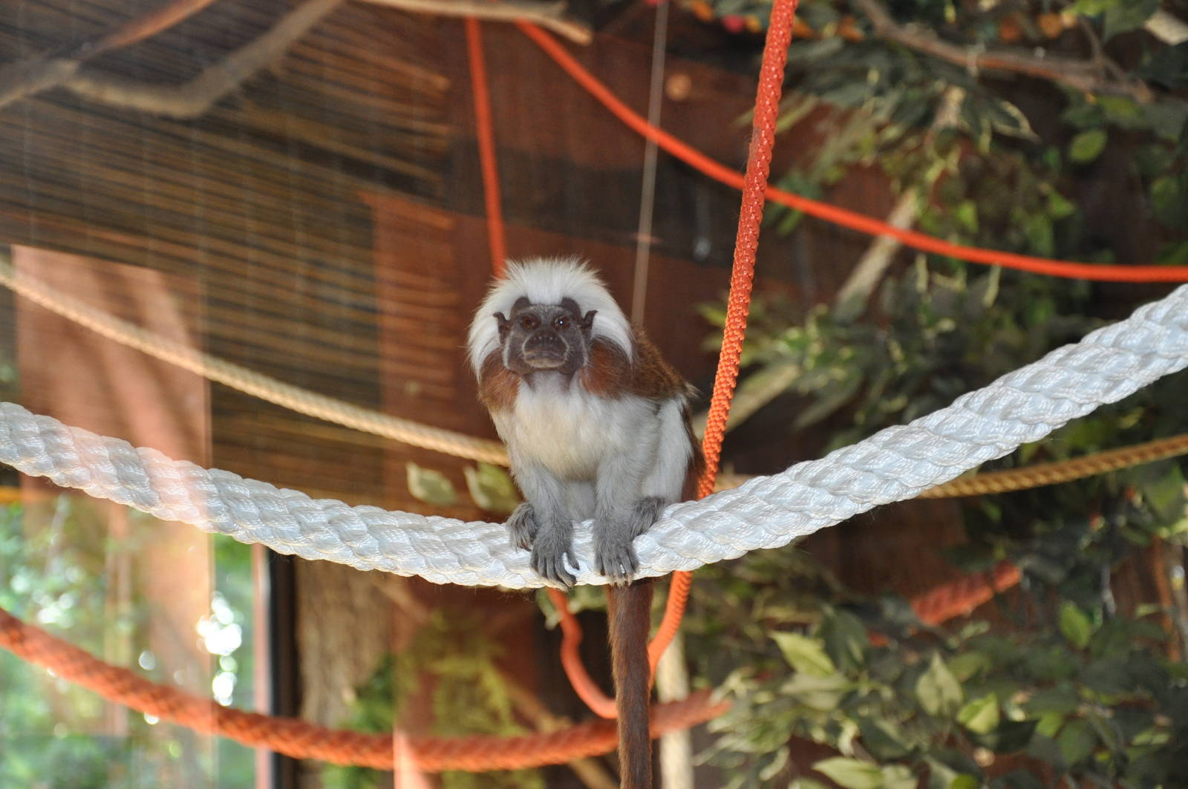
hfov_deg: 26.0
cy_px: 394
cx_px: 594
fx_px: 2571
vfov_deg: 17.5
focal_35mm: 78
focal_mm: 52
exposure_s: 1/60
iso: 800
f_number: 5
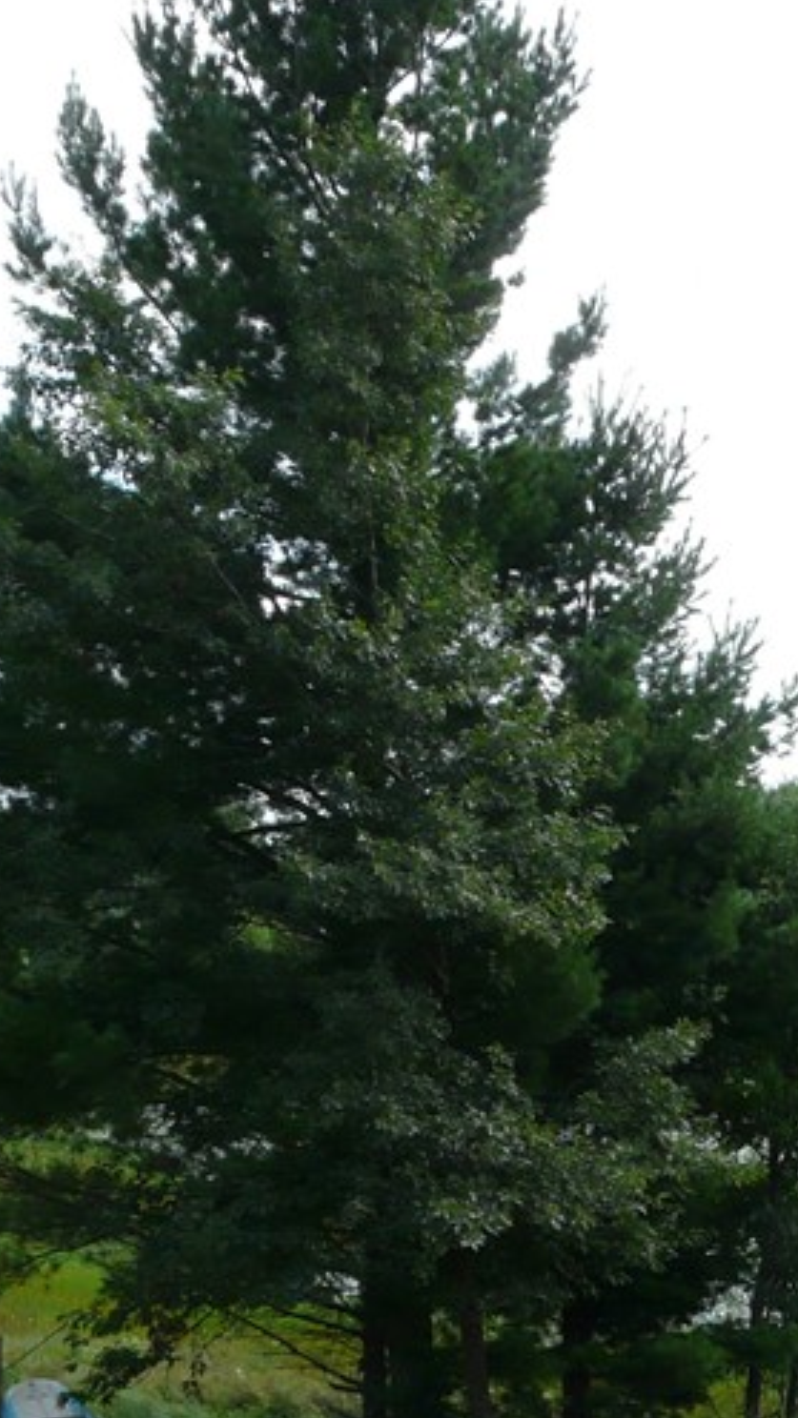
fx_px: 3047
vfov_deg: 25.9
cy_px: 1066
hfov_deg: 13.9
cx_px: 1236
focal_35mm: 81
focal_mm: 5.9
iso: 100
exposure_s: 1/200
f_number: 5
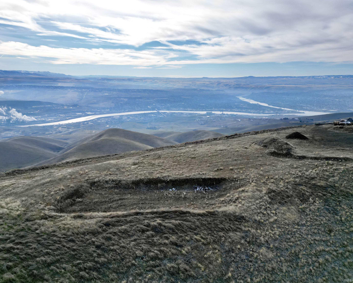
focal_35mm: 26
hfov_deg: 66.0
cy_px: 146
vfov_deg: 54.9
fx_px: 272
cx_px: 178
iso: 110
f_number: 1.7
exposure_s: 1/4000
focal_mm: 6.72
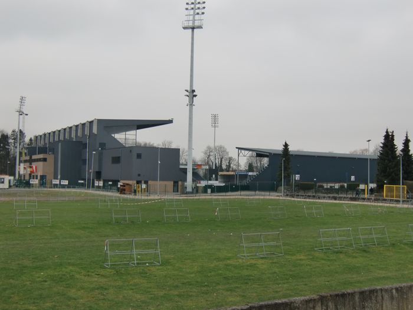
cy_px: 155
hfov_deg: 46.8
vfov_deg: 36.0
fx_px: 477
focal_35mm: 40
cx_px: 206
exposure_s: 1/60
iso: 64
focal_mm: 7.1
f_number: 3.8
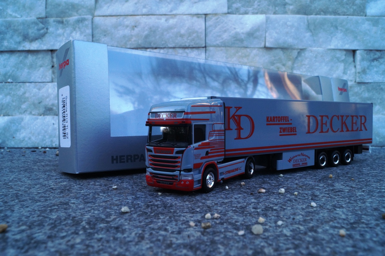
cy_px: 128
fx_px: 353
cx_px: 192
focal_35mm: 33
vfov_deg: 39.9
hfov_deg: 57.3
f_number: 16
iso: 500
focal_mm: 22
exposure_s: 1/60
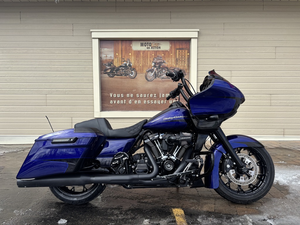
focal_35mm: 26
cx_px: 150
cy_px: 112
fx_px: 225
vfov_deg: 53.1
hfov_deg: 67.3
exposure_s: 1/1499
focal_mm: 5.96
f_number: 1.6
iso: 50
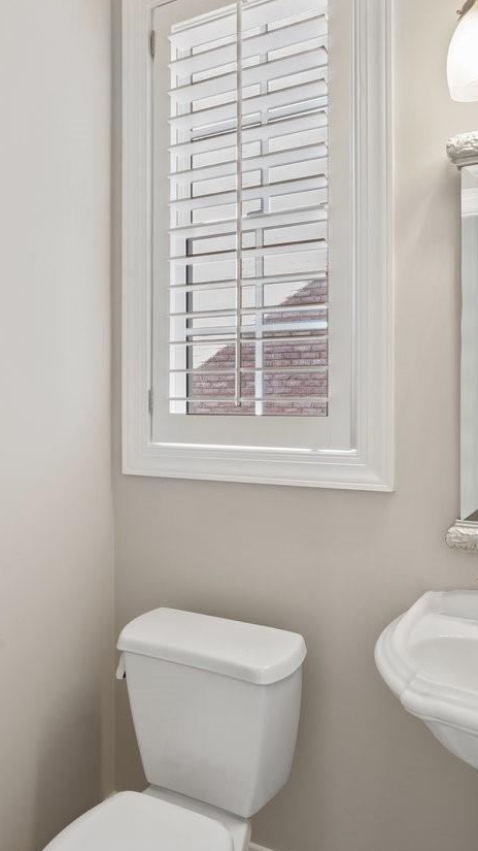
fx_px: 586
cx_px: 176
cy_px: 437
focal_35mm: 26
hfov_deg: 44.0
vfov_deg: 71.9
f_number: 11
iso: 100
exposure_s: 1/2
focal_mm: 16
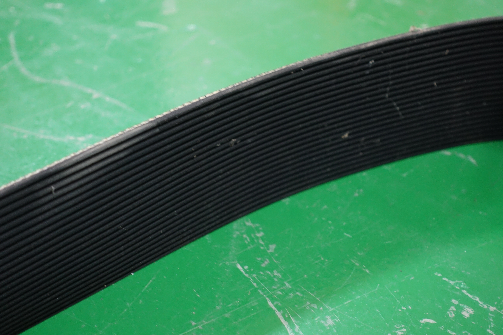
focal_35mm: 57
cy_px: 168
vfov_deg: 23.8
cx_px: 252
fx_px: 796
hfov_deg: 35.1
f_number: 2.8
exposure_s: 1/10
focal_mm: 21.01
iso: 800
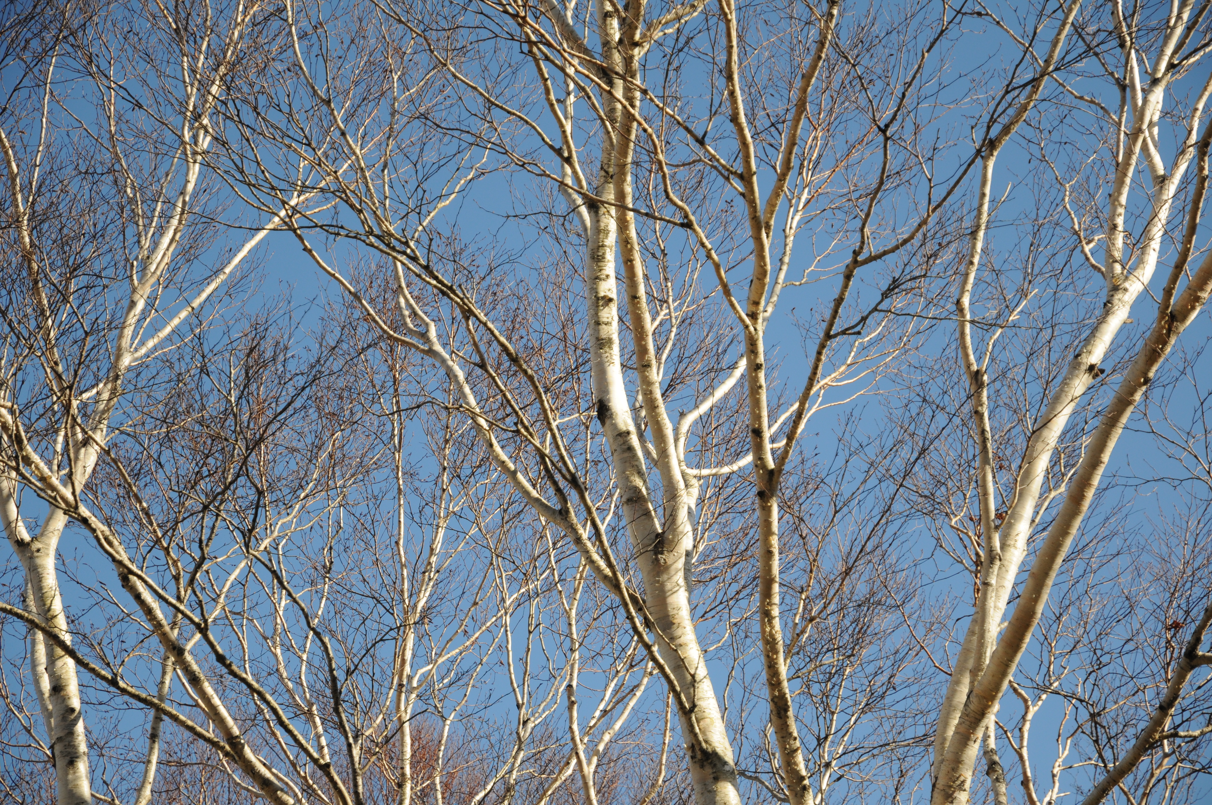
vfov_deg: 13.0
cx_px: 606
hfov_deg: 19.5
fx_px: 3531
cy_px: 402
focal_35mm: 105
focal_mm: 70
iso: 200
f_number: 5.6
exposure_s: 1/800
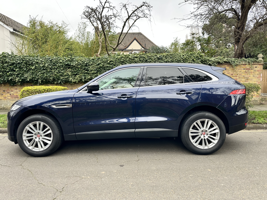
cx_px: 134
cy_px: 100
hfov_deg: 71.6
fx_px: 185
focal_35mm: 24
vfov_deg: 56.8
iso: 64
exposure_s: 1/121
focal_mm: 6.86
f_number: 1.78
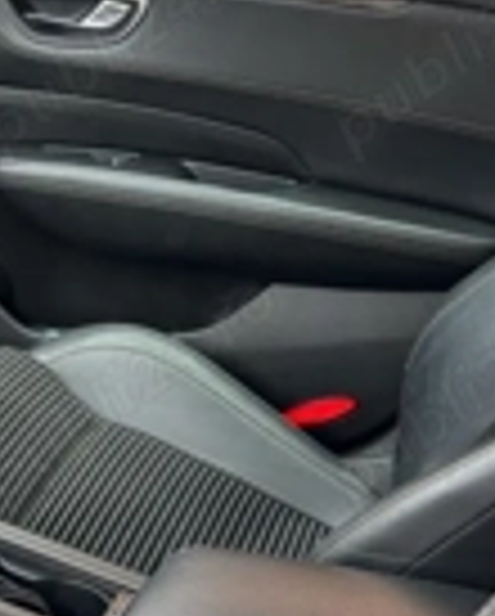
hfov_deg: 19.3
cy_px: 445
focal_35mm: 74
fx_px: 1352
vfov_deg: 25.4
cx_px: -130
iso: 64
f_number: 1.6
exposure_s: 1/121
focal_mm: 5.96
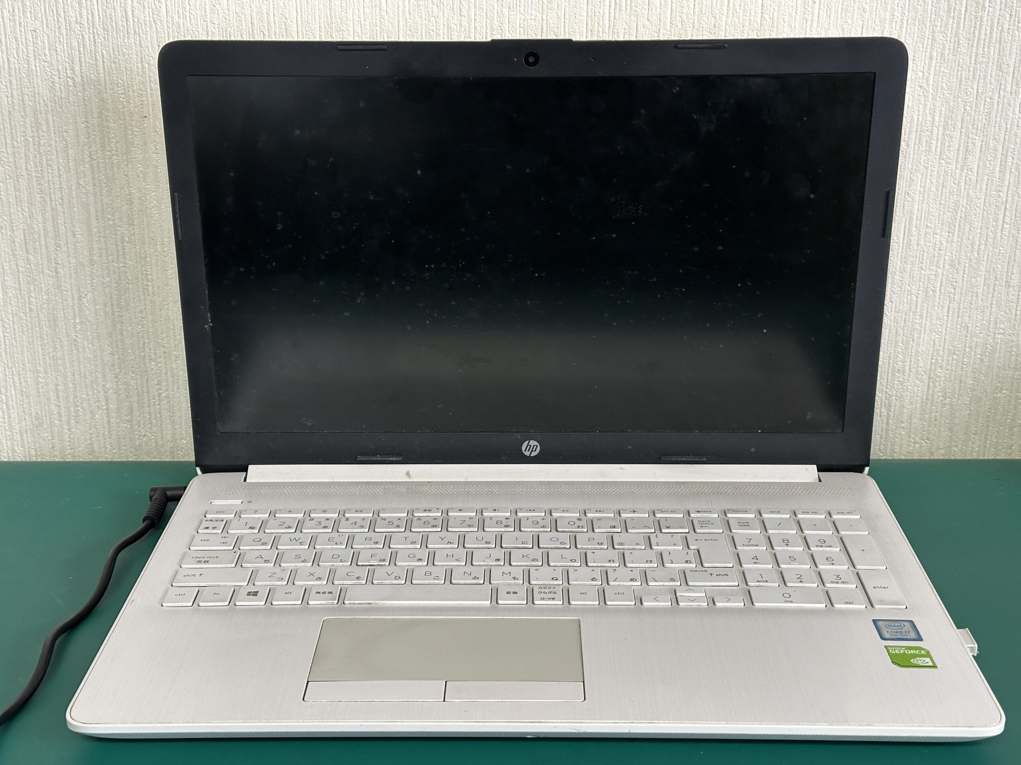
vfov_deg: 30.3
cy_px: 382
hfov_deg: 39.7
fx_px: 1416
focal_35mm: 48
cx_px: 510
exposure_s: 1/50
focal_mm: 6.86
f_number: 1.78
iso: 200
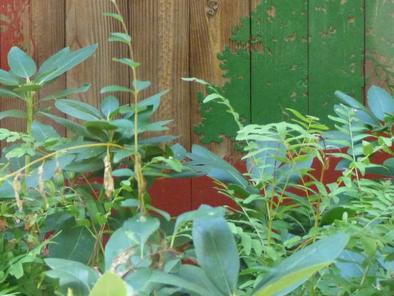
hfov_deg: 11.8
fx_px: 1901
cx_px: 49
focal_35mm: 167
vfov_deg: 8.8
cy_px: -65
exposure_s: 1/60
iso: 400
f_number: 3.3
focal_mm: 11.3
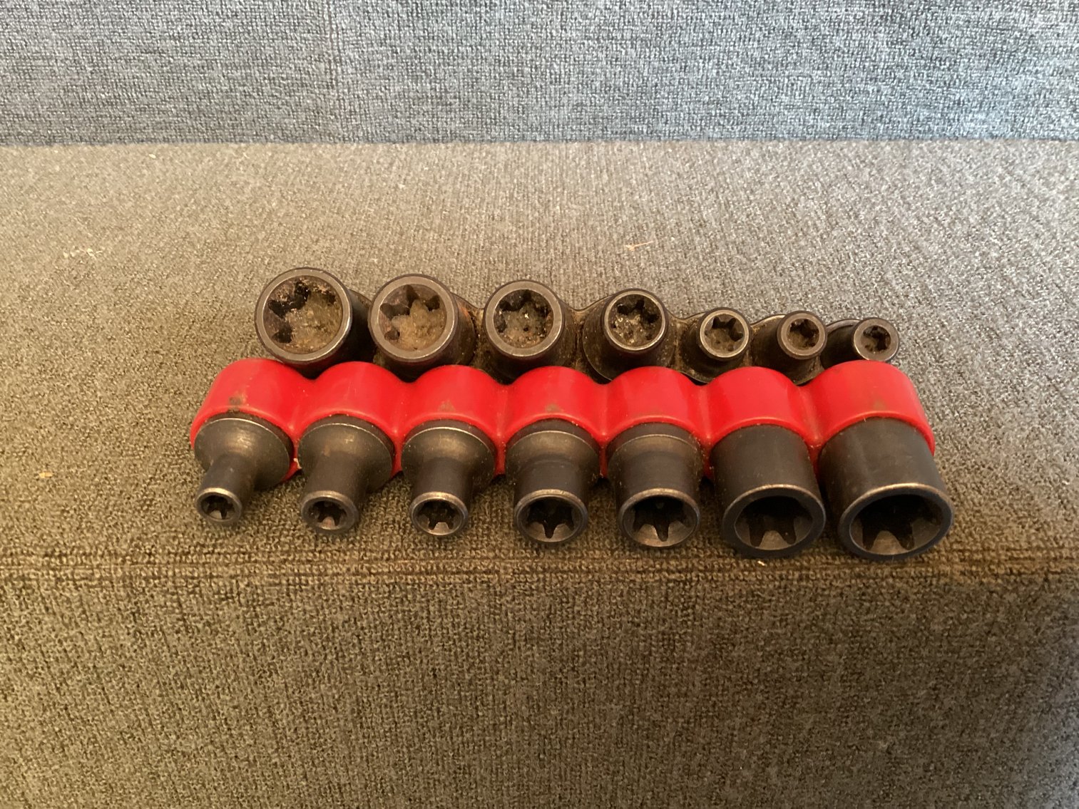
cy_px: 404
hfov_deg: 58.3
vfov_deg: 45.4
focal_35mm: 31
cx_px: 540
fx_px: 966
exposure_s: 1/33
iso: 400
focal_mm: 3.3
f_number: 2.4
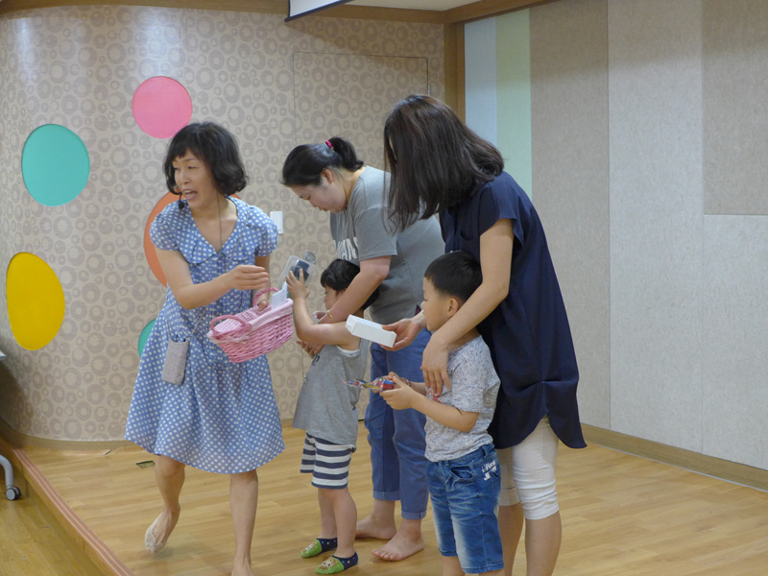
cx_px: 384
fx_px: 1109
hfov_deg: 38.2
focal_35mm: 50
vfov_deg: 29.1
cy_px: 288
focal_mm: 9.8
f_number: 1.9
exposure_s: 1/160
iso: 400
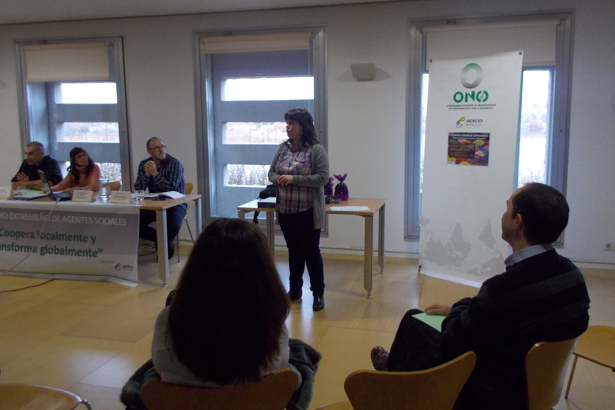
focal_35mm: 31
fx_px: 529
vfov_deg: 42.3
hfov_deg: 60.3
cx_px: 303
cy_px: 191
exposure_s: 1/25
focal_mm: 4.1
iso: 250
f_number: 3.3
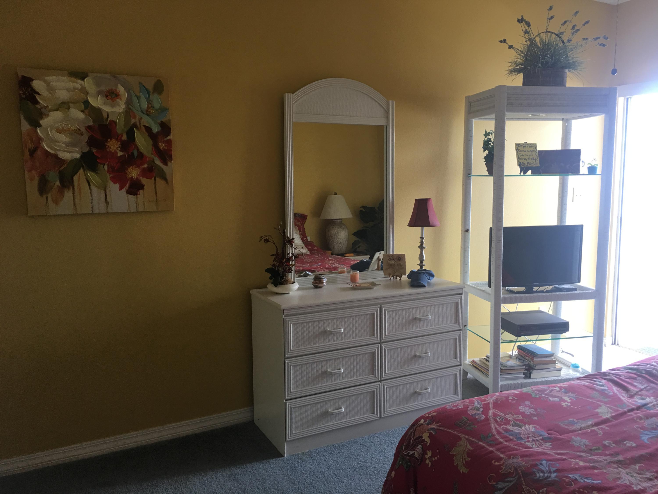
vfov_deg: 48.2
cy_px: 247
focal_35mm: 29
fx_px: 551
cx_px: 329
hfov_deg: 61.7
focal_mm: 4.15
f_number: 2.2
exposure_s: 1/30
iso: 25
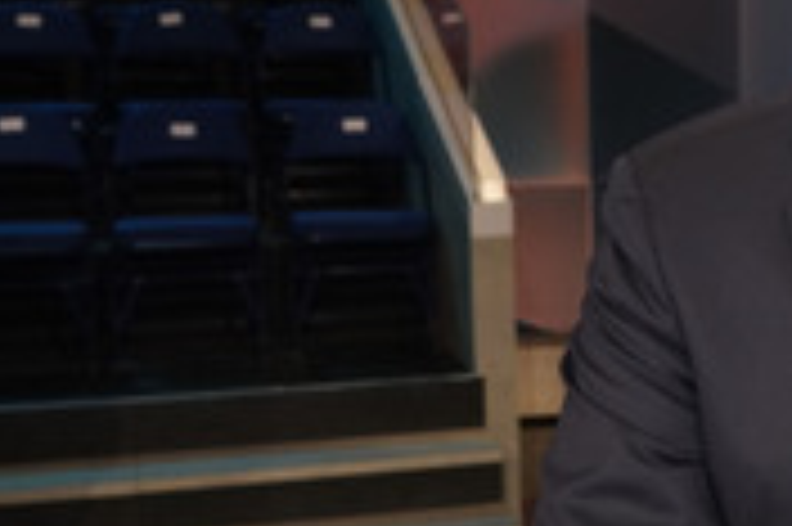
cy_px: 310
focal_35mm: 77
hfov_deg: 23.8
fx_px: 1692
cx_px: 974
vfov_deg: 17.7
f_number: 5
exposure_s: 1/160
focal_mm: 30
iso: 2000
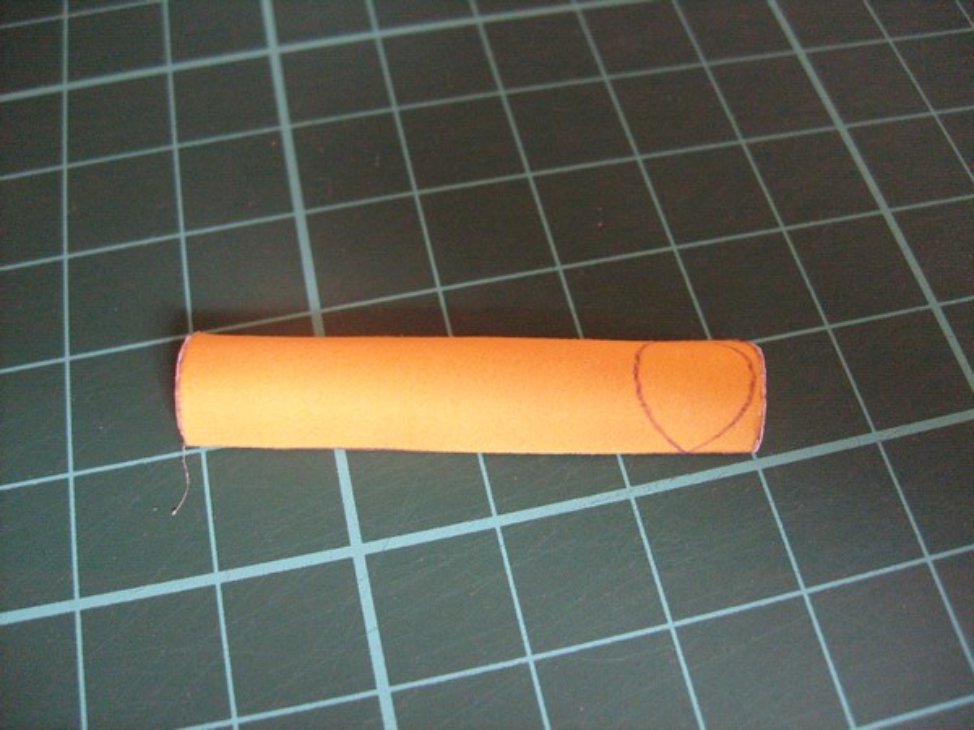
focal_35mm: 35
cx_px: 487
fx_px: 985
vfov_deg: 40.7
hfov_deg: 52.6
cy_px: 365
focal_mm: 5.8
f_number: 2.8
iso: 200
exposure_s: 1/30
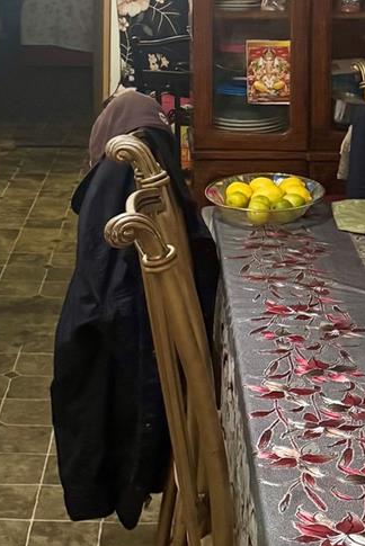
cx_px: 134
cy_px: 35
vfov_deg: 24.8
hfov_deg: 17.3
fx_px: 1200
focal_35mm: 79
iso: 640
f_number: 1.78
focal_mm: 6.76
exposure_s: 1/60
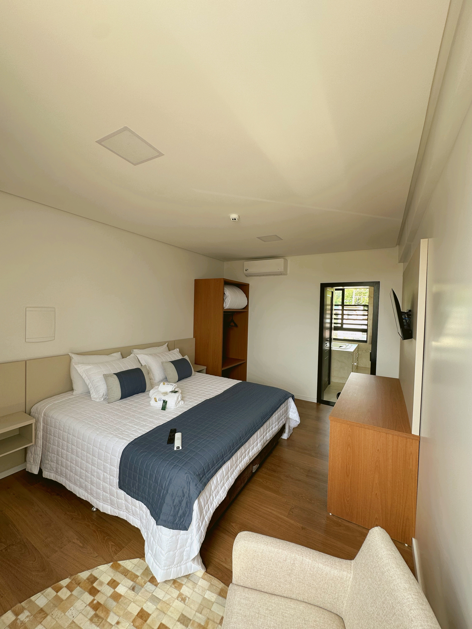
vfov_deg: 102.1
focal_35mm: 14
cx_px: 236
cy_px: 314
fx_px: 255
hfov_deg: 85.7
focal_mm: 2.22
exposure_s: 1/99
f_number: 2.2
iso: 40
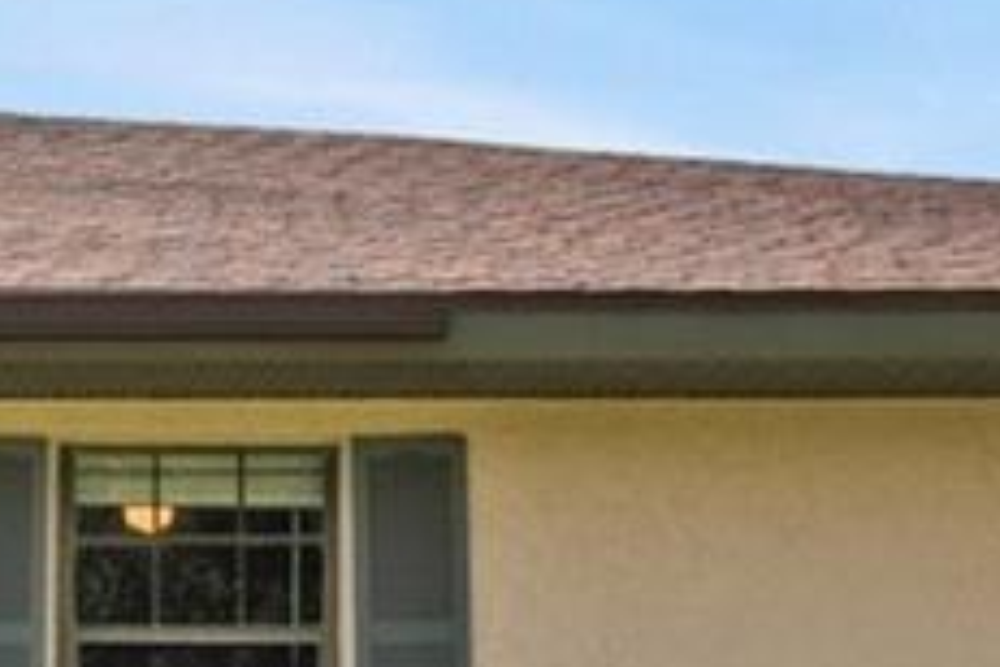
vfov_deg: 7.2
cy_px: 1065
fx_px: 5194
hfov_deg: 10.4
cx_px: -779
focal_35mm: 187
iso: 100
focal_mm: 18
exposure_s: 1/160
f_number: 8
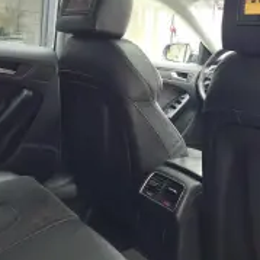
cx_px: 173
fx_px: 348
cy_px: 65
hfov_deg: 40.4
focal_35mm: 41
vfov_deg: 39.8
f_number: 1.7
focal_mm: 6.25
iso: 400
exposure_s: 1/100
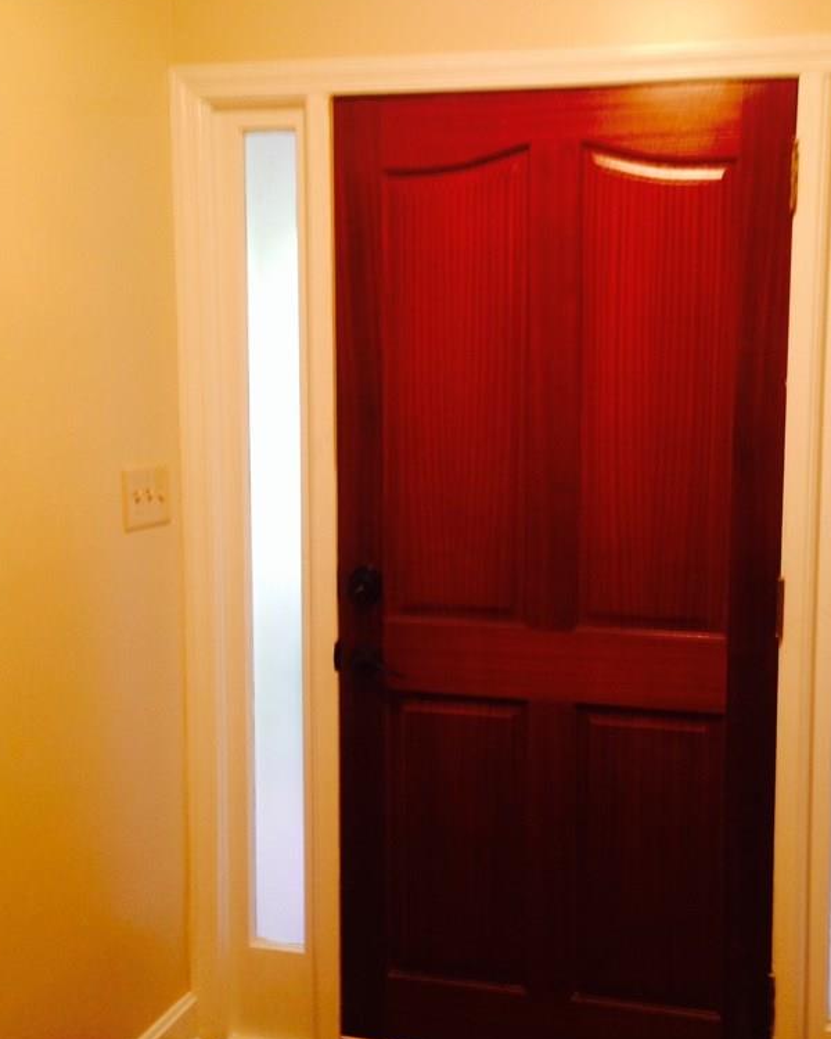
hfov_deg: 34.0
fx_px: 1353
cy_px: 515
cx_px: 510
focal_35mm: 44
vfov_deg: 42.0
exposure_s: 1/20
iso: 100
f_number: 2.4
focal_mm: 4.12
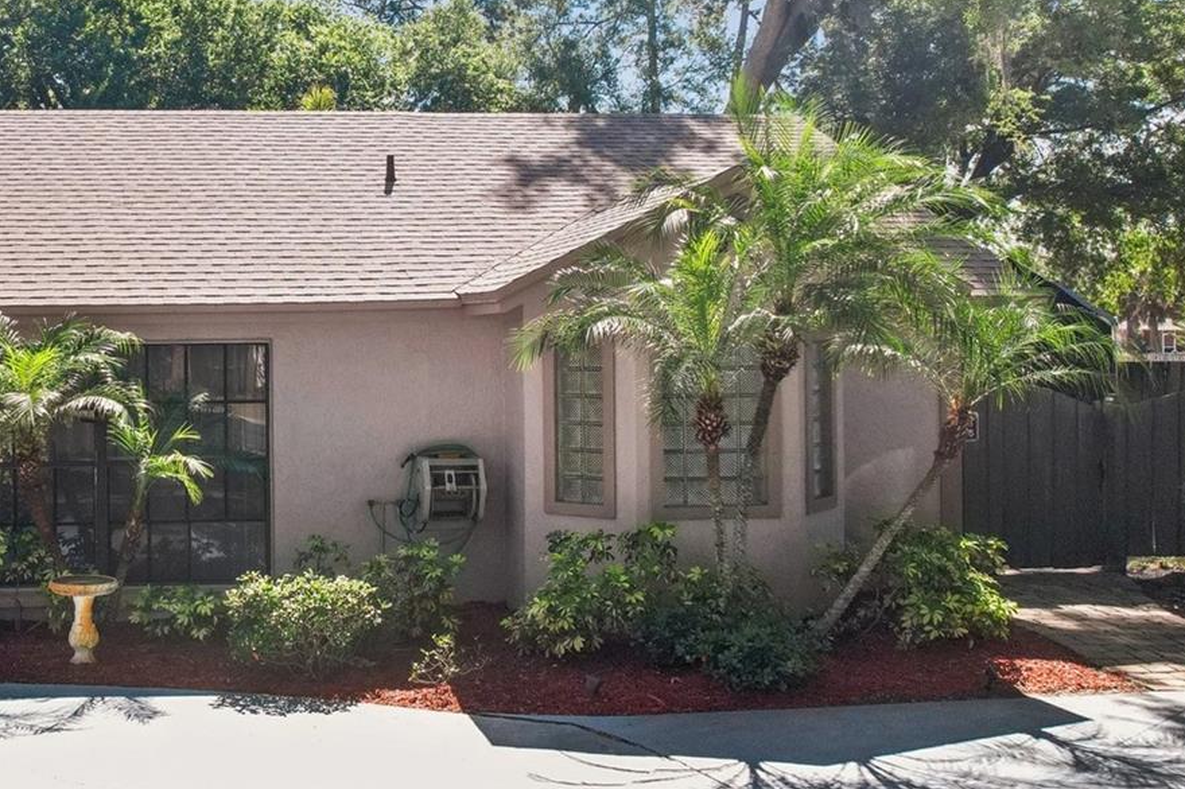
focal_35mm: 40
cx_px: 279
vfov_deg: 33.3
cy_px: 323
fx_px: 1316
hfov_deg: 46.5
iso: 400
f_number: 2.8
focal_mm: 8.4
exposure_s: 1/640
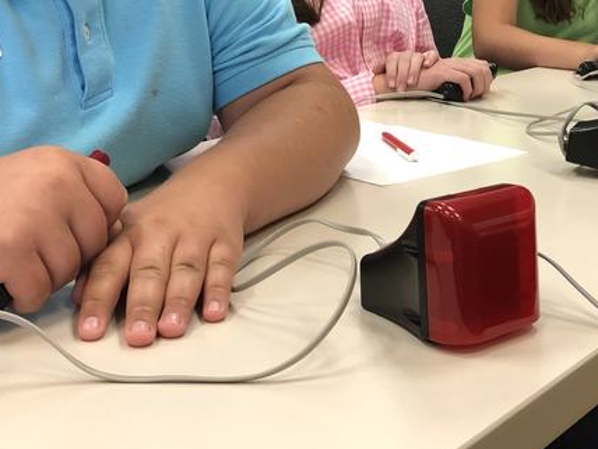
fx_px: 1054
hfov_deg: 31.4
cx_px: 411
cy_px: -3
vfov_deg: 23.0
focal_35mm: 61
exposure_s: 1/15
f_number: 1.8
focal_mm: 3.99
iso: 40
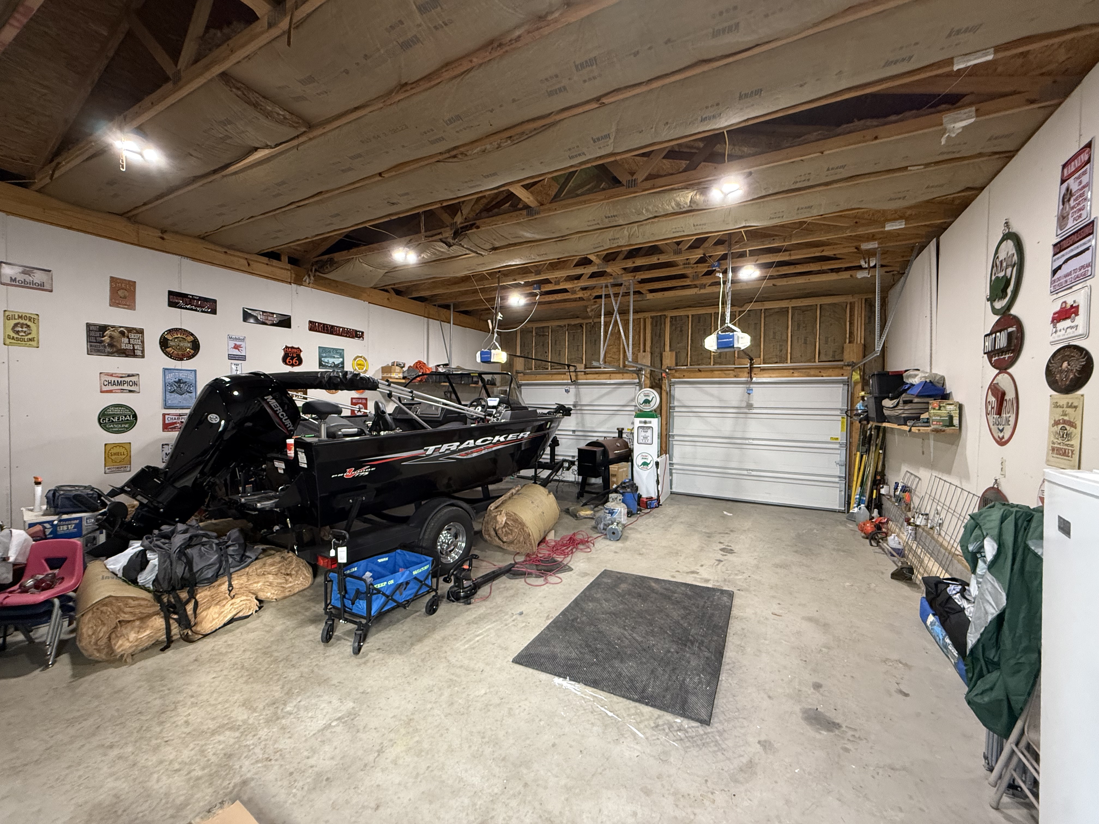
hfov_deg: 102.1
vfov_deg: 85.7
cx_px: 550
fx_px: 444
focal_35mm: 14
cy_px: 412
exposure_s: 1/60
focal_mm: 2.22
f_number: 2.2
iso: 320
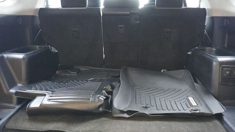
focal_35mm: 33
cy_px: 54
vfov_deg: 35.5
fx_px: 206
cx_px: 116
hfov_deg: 59.5
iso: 6400
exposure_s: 1/160
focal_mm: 16
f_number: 3.5
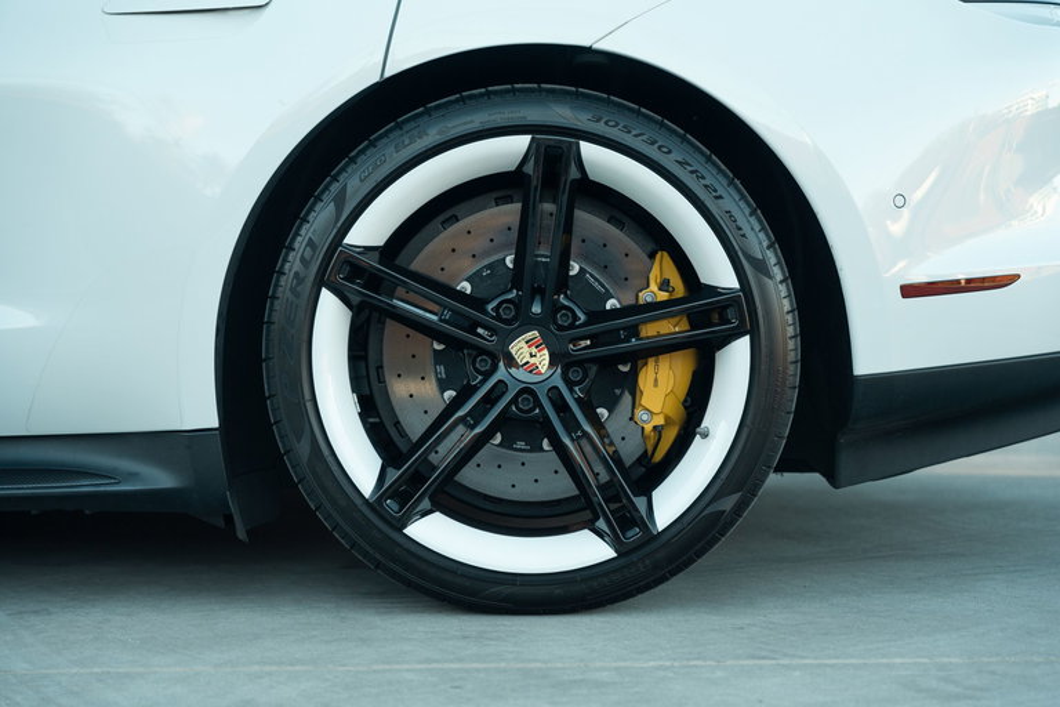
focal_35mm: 70
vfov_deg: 19.5
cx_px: 530
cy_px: 354
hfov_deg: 28.8
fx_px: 2061
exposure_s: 1/200
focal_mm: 70
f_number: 2.8
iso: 250
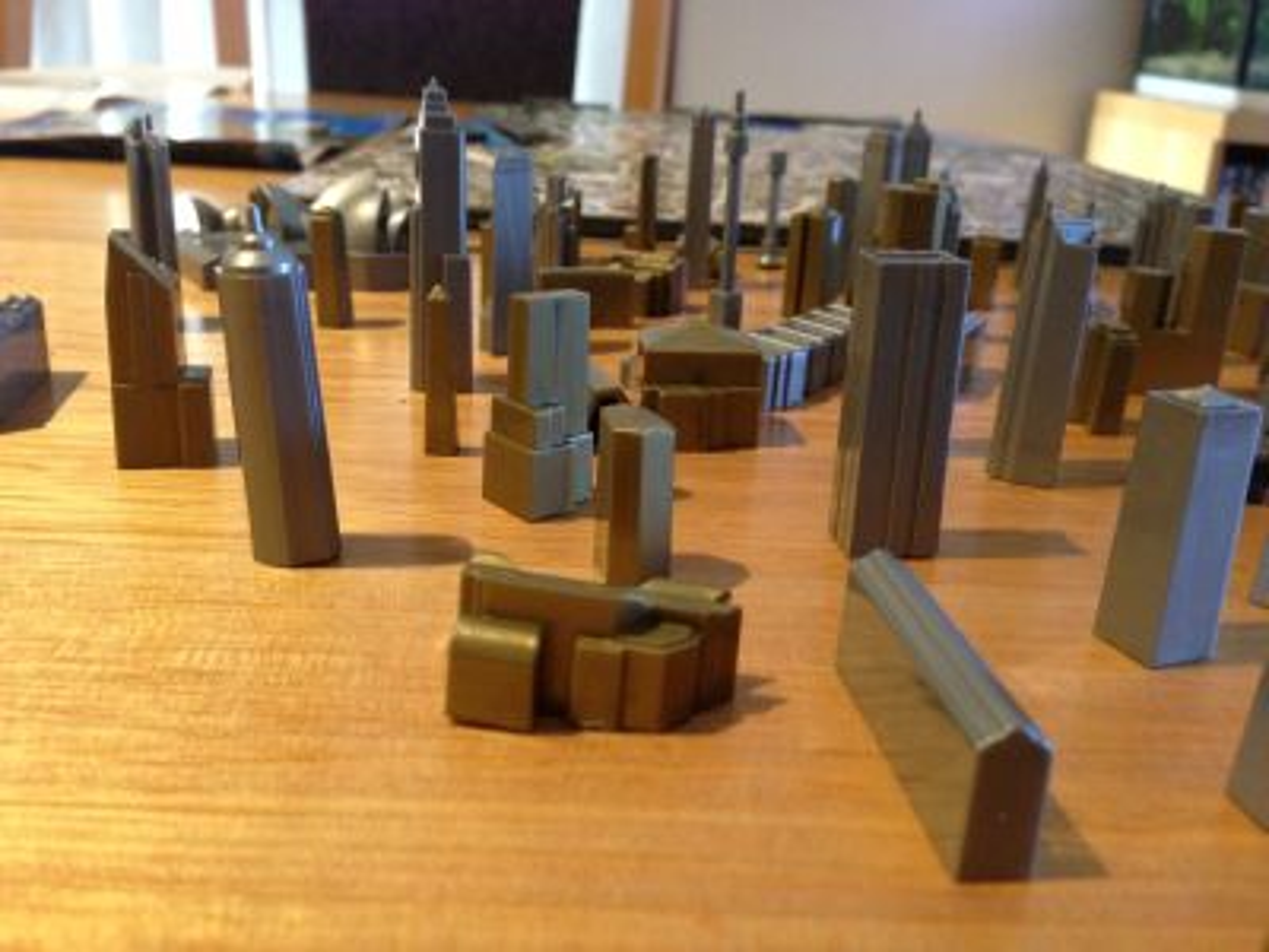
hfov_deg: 55.4
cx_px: 634
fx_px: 1210
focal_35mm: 33
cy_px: 476
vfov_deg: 42.9
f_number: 2.4
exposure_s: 1/20
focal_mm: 4.13
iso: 320
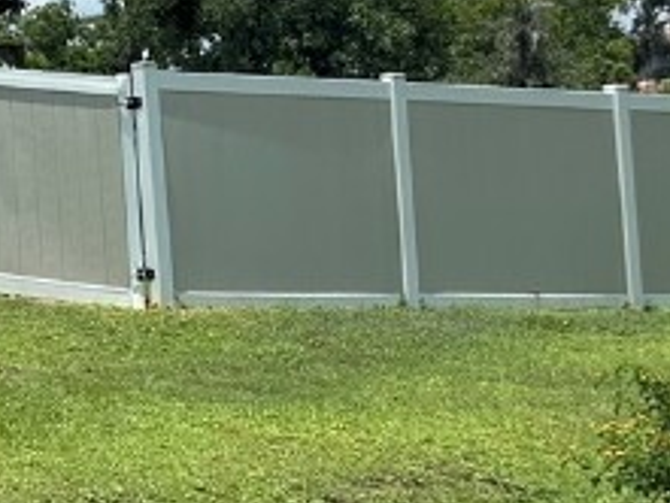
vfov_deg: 13.0
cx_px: -722
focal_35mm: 111
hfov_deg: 14.4
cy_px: -118
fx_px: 2150
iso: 80
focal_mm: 6.86
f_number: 1.78
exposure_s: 1/6623
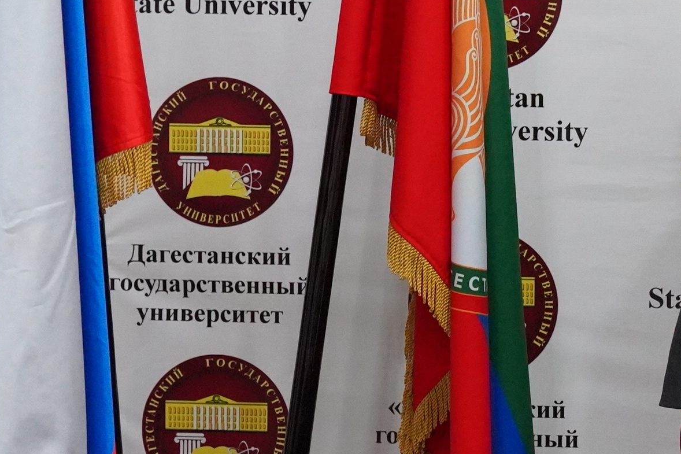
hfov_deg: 15.0
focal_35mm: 129
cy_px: 382
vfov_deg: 10.6
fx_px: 2440
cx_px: 938
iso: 10000
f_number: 4
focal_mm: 38.6
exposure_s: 1/160
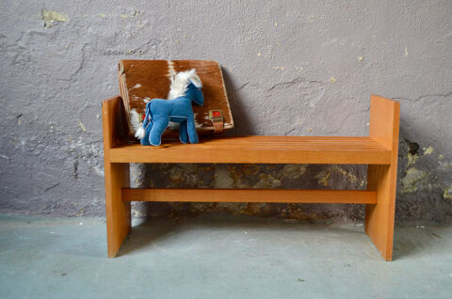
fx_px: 564
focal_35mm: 45
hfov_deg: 43.7
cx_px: 226
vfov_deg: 29.7
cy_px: 150
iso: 1250
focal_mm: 30
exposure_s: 1/20
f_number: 4.5
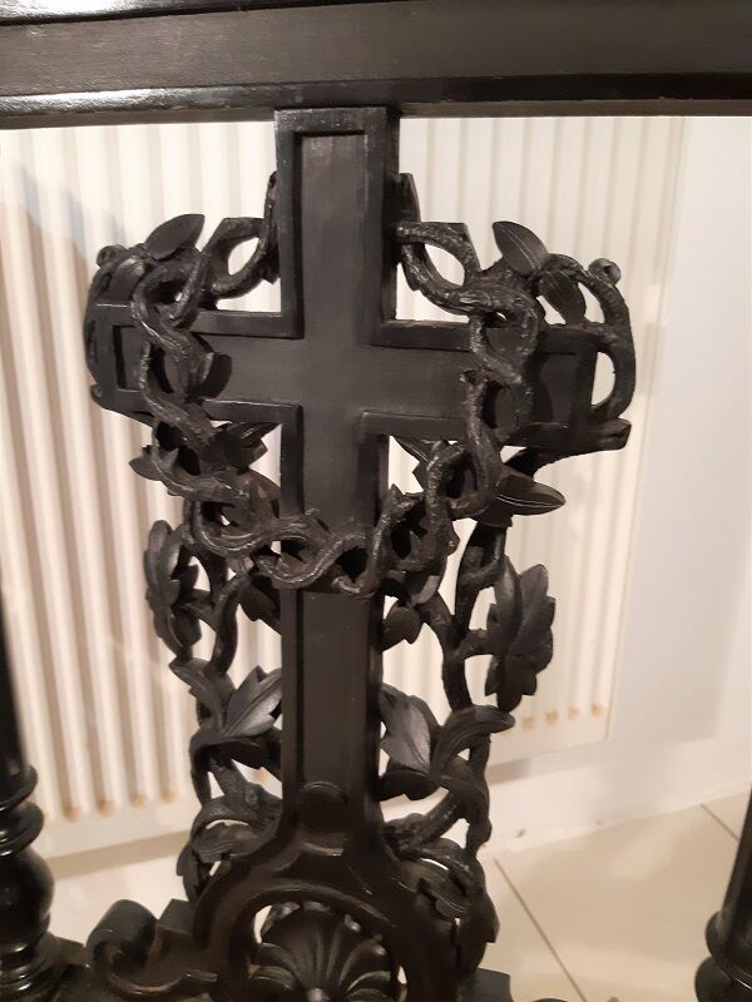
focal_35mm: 26
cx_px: 376
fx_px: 753
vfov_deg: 67.3
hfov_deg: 53.1
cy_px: 501
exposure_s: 1/50
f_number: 1.7
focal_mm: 3.93
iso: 320
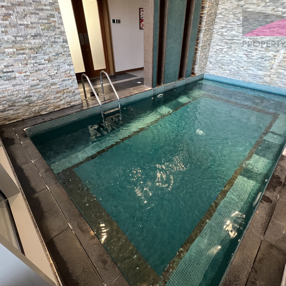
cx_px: 150
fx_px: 150
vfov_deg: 87.4
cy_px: 142
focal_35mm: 16
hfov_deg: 87.4
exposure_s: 1/60
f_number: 1.8
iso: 500
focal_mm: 1.57
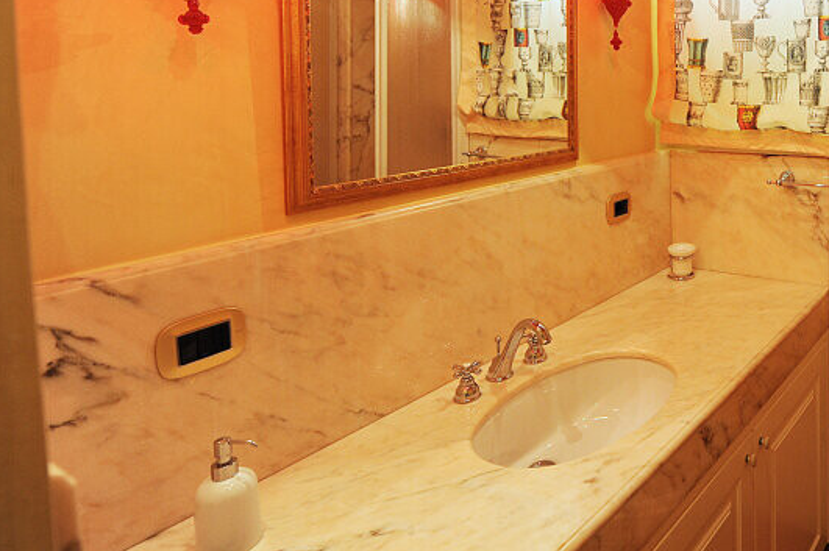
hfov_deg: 57.9
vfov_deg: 44.7
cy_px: 85
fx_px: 621
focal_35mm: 27
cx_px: 745
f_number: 4
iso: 800
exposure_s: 1/50
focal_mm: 14
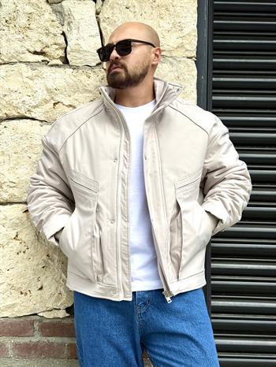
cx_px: 138
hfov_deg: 30.3
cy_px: 184
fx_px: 510
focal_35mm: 48
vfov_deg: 39.6
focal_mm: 6.76
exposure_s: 1/2342
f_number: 1.78
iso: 80
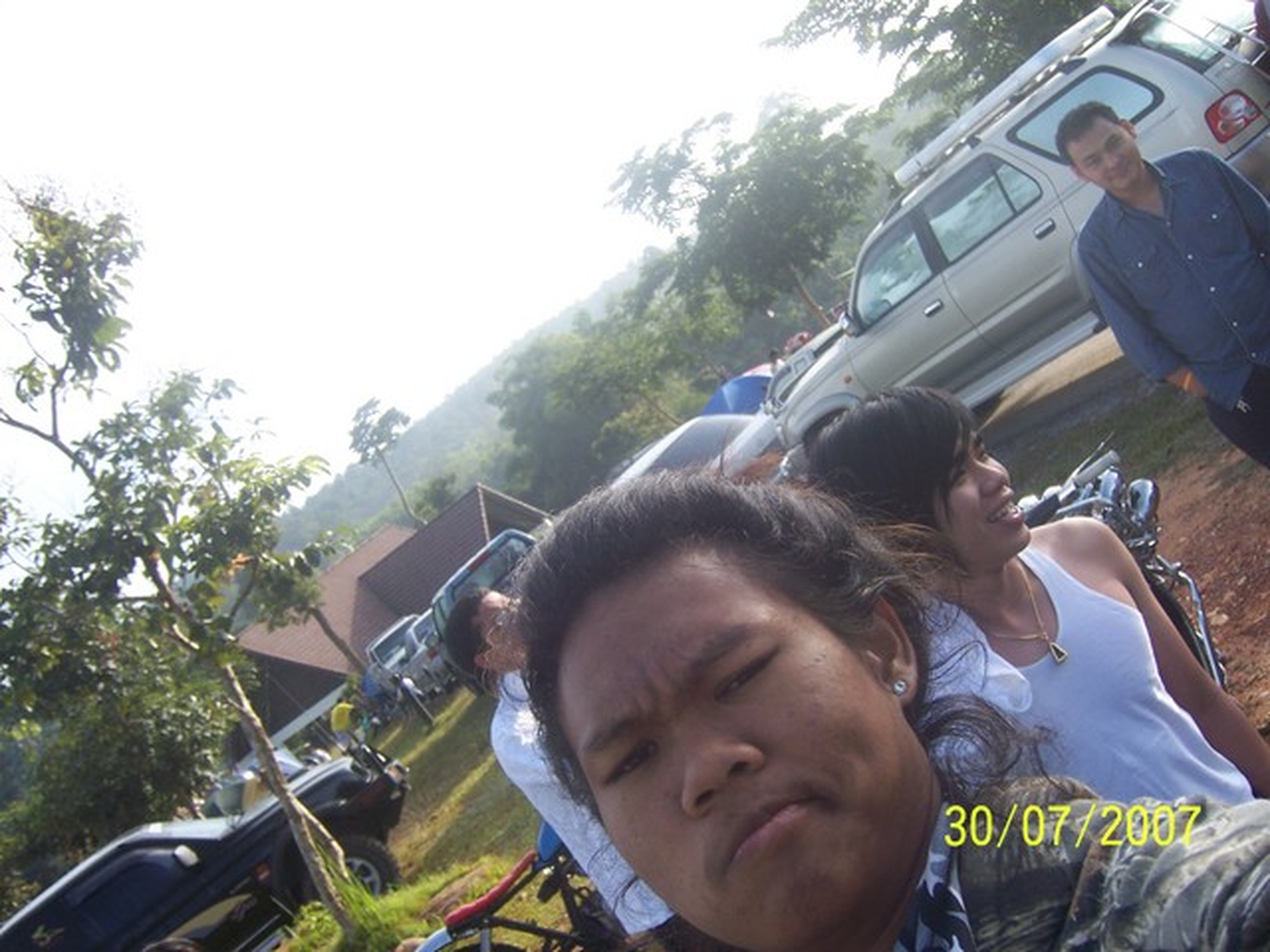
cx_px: 635
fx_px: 1321
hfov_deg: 51.4
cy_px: 476
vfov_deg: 39.7
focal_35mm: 36
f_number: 2.8
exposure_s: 1/320
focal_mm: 6.2
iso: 80
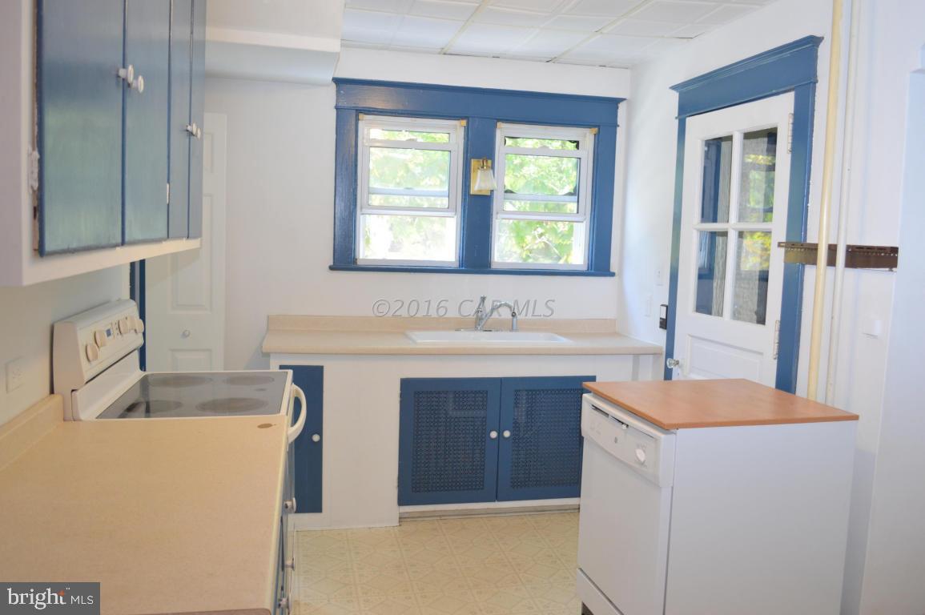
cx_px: 462
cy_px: 308
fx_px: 770
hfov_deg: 62.0
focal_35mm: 30
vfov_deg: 43.5
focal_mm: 20
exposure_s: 1/60
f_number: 4
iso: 400
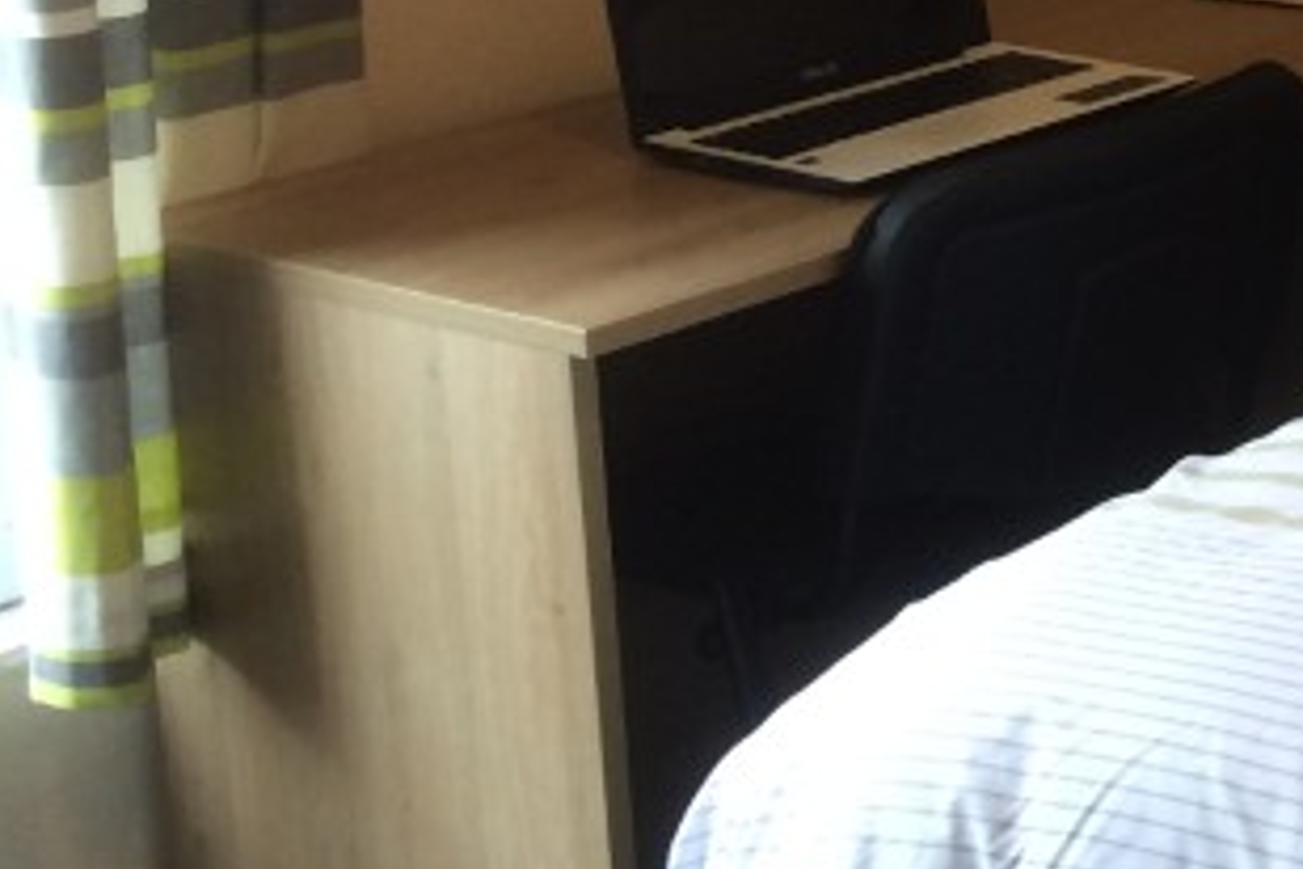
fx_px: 3619
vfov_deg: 13.3
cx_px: 2138
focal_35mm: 100
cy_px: -160
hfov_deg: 17.6
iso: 50
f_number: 2.2
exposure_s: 1/33
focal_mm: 4.15
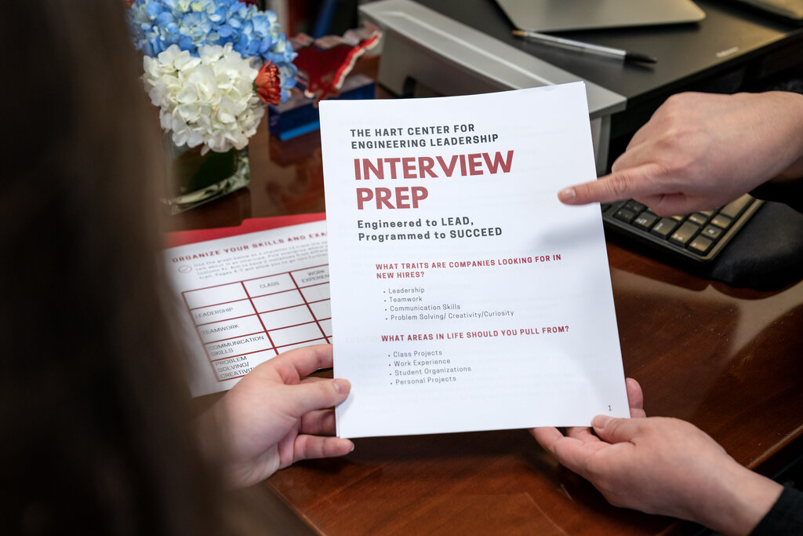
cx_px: 402
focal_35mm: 50
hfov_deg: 39.6
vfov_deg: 27.0
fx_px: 1115
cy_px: 268
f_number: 4
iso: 640
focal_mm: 50
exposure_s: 1/100
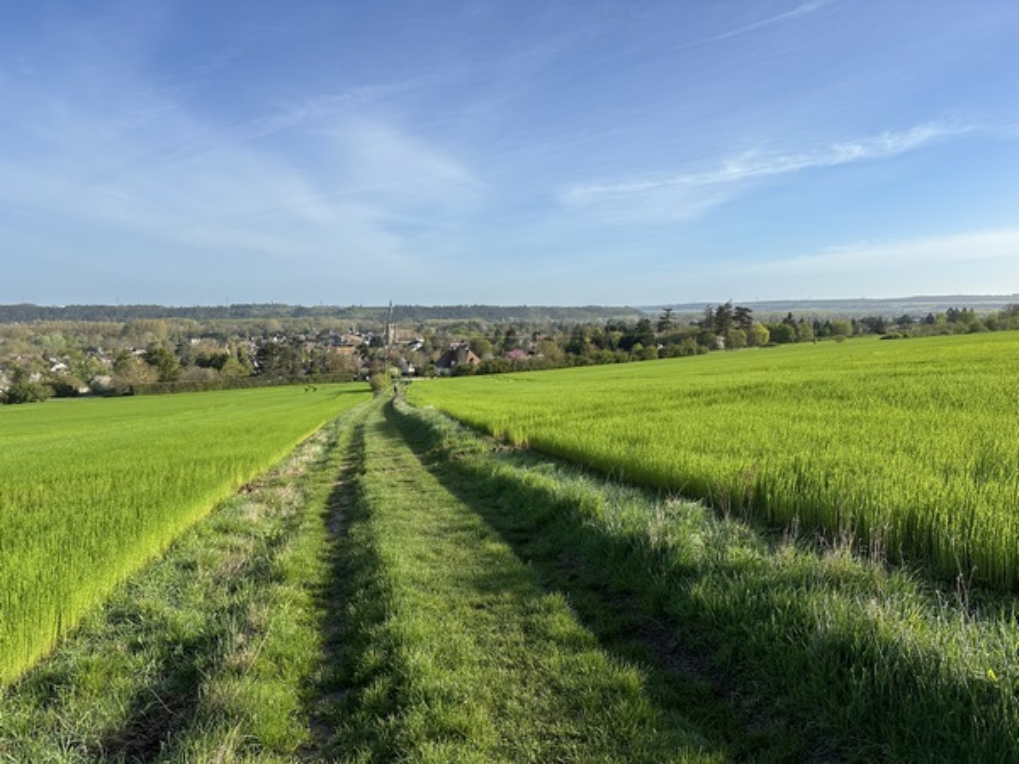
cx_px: 510
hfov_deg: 71.6
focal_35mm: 24
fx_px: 706
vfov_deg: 56.8
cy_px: 382
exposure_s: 1/3597
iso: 80
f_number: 1.78
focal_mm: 6.86
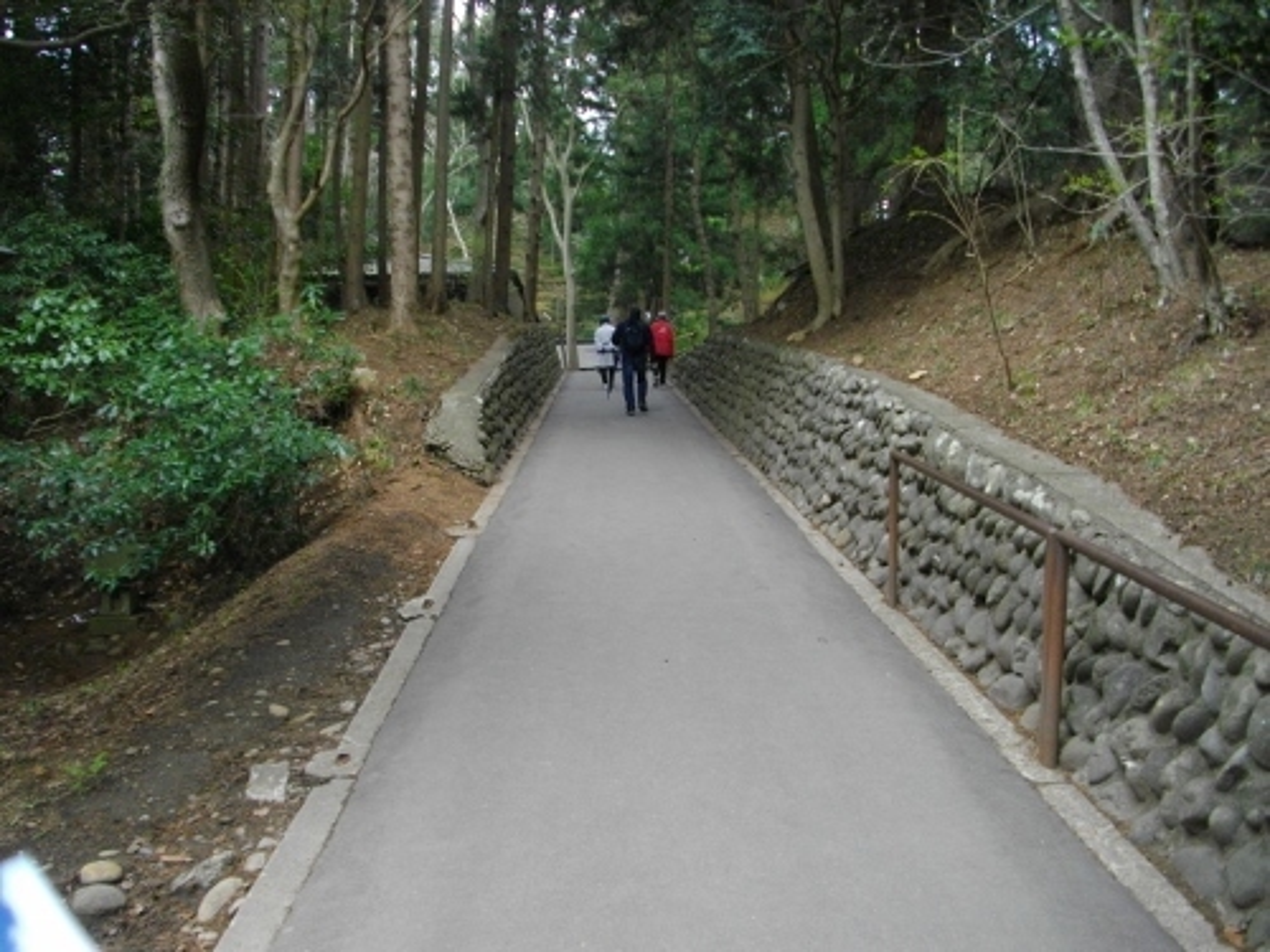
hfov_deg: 56.8
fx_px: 1174
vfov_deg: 44.2
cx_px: 635
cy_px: 476
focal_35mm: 32
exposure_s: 1/100
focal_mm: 5.7
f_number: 2.9
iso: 219
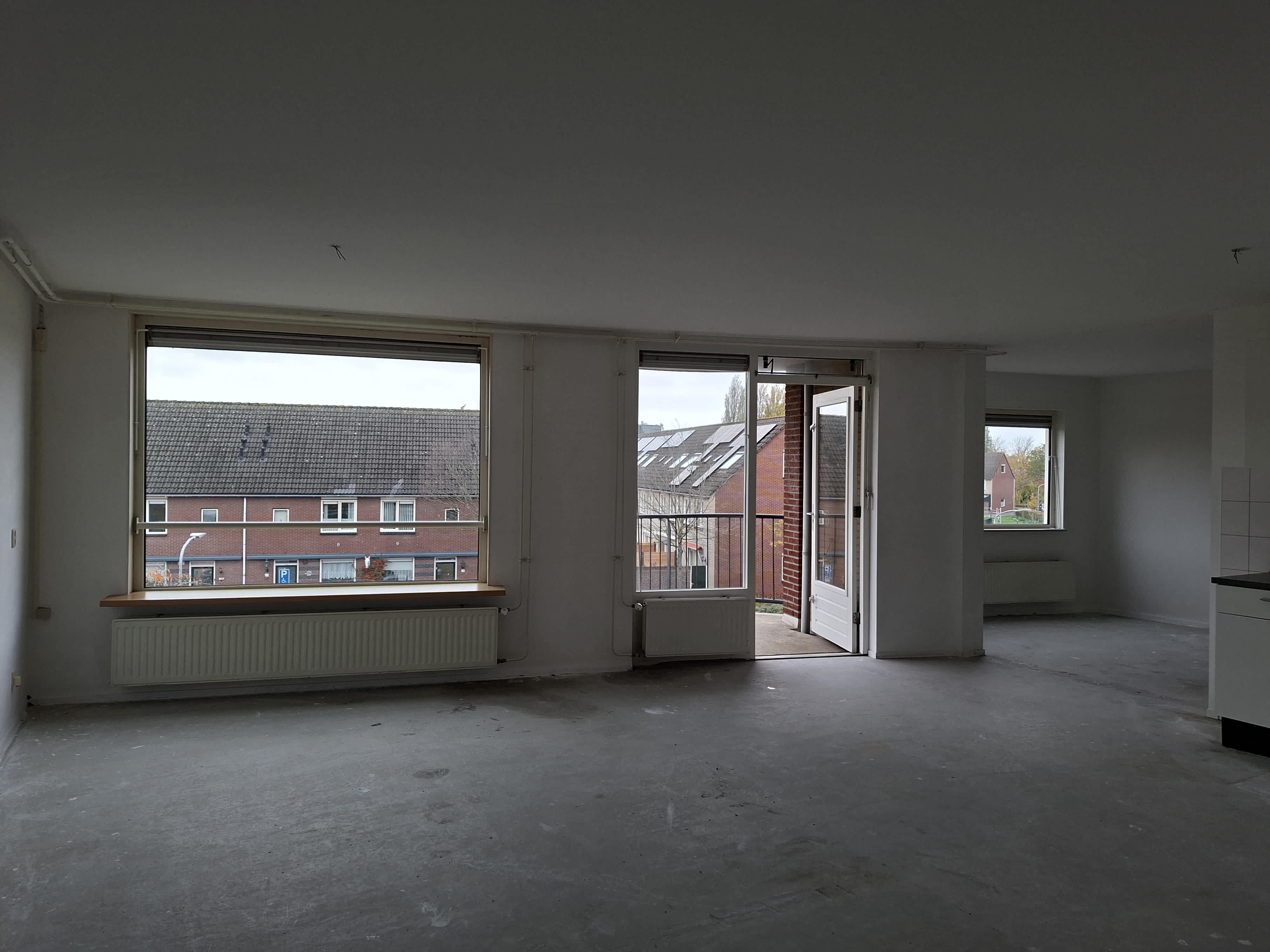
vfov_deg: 58.9
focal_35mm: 23
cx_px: 635
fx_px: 844
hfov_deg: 73.9
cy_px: 476
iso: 50
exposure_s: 1/127
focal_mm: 5.5
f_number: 1.8
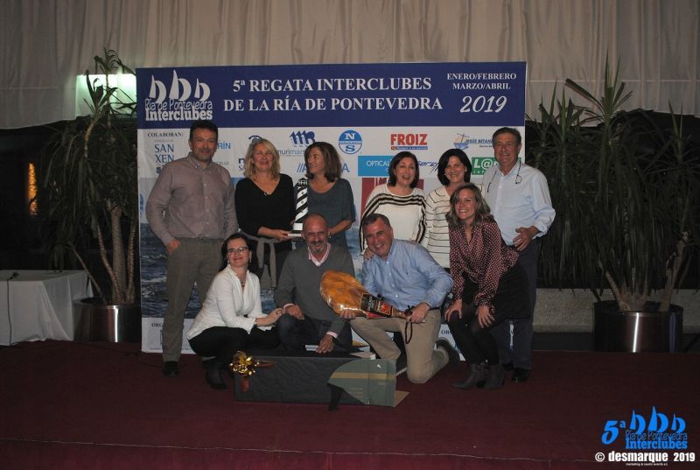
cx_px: 350
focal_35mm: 36
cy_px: 235
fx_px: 701
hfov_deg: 53.0
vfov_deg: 37.0
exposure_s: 1/60
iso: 200
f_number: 4
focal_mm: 24
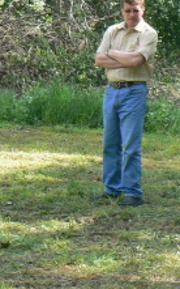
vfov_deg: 16.2
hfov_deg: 8.9
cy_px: 65
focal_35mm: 128
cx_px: 480
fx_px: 1005
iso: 80
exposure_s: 1/100
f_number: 5.6
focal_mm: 6
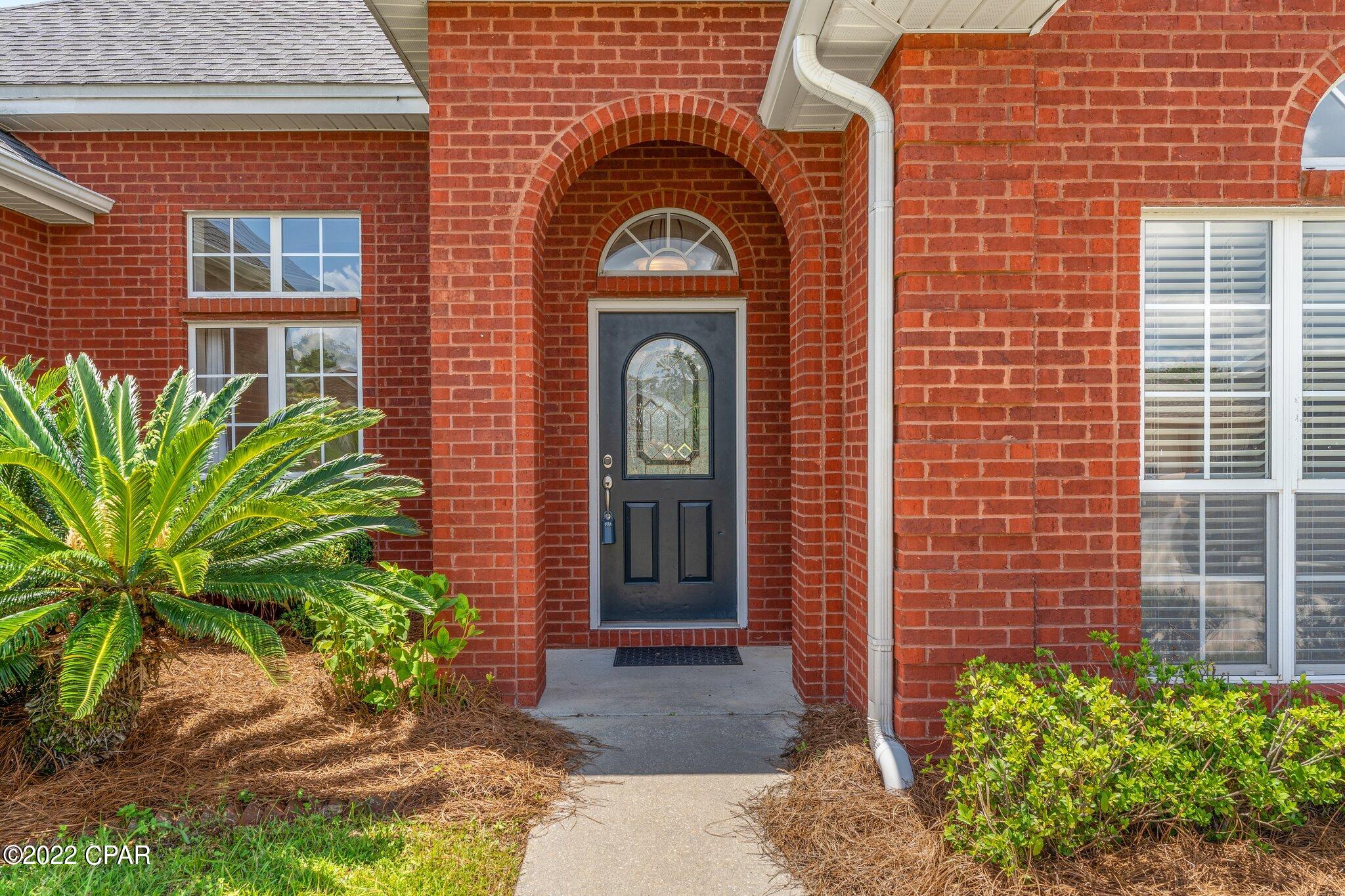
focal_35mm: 24
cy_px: 448
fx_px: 897
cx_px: 672
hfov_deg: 73.7
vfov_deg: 53.1
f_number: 9
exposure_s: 1/30
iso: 50
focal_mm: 24
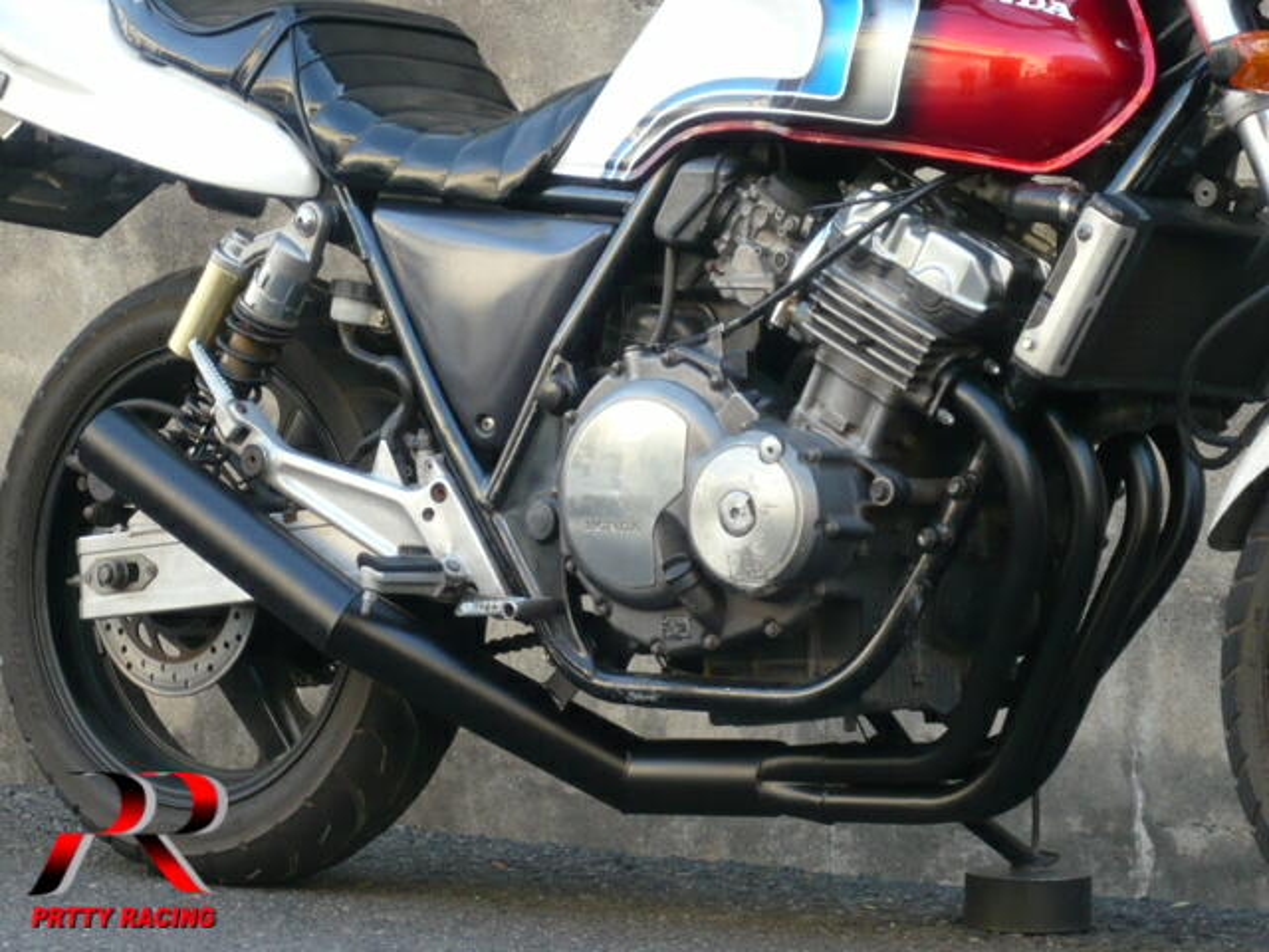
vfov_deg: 11.5
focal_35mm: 129
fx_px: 4729
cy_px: 476
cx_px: 634
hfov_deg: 15.3
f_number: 5.2
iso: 100
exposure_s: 1/30
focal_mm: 14.1
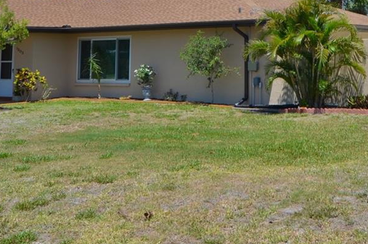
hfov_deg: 32.5
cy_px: -34
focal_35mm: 60
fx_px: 615
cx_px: 288
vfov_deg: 21.1
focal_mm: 15
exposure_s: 1/250
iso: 100
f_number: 8
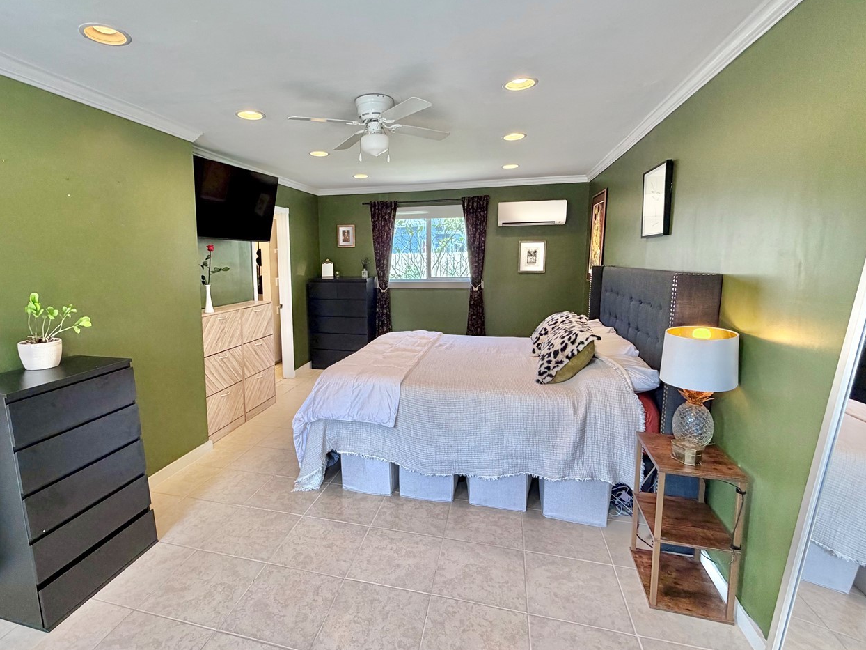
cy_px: 309
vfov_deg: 71.6
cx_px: 378
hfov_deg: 87.3
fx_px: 450
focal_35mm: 18
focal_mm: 2.22
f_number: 2.2
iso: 160
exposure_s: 1/120
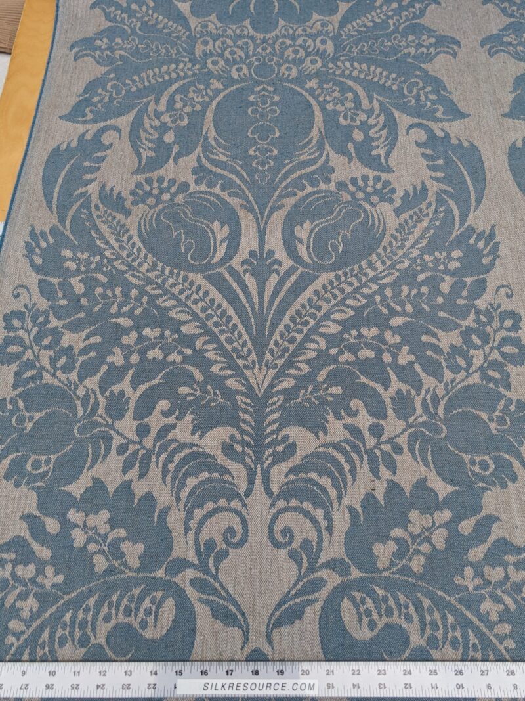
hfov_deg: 78.1
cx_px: 262
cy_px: 350
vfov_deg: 94.5
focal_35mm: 16
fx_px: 324
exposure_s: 1/334
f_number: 2.2
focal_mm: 2.35
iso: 25
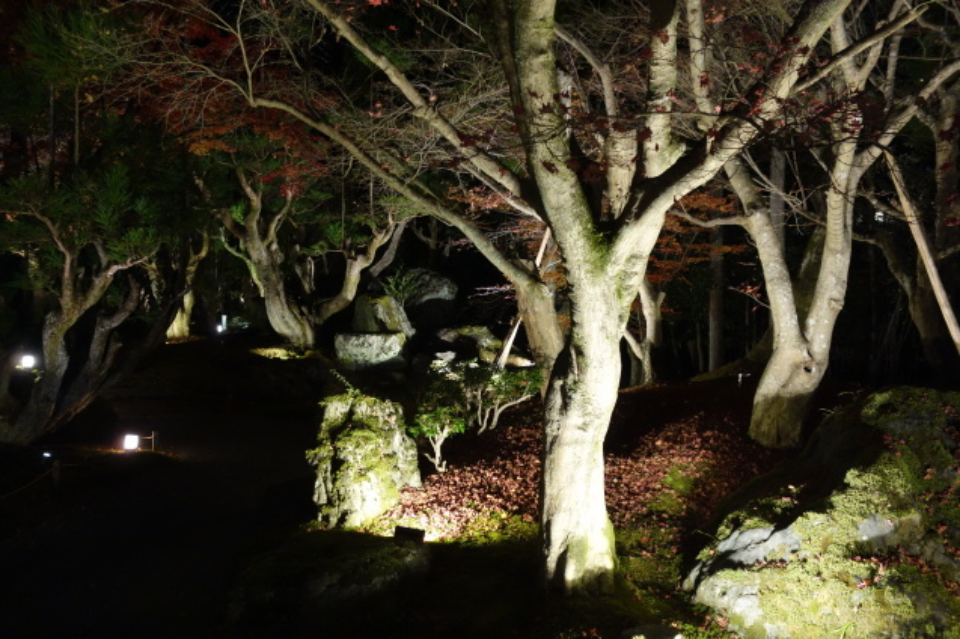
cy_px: 320
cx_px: 480
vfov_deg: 36.8
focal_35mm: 36
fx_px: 959
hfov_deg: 53.2
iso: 800
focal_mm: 13.25
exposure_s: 1/30
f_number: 2.8
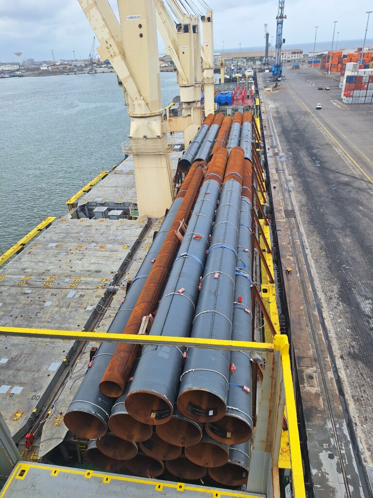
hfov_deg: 58.9
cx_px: 186
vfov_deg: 73.9
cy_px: 249
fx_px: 330
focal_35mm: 23
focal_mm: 5.54
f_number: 1.8
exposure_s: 1/887
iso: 40
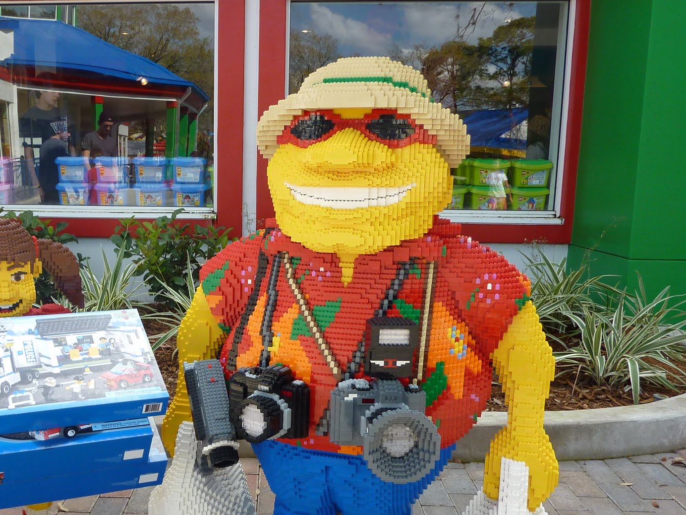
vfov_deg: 38.4
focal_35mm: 37
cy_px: 324
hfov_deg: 48.9
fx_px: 733
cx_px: 204
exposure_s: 1/160
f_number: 4
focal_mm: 4.1
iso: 80
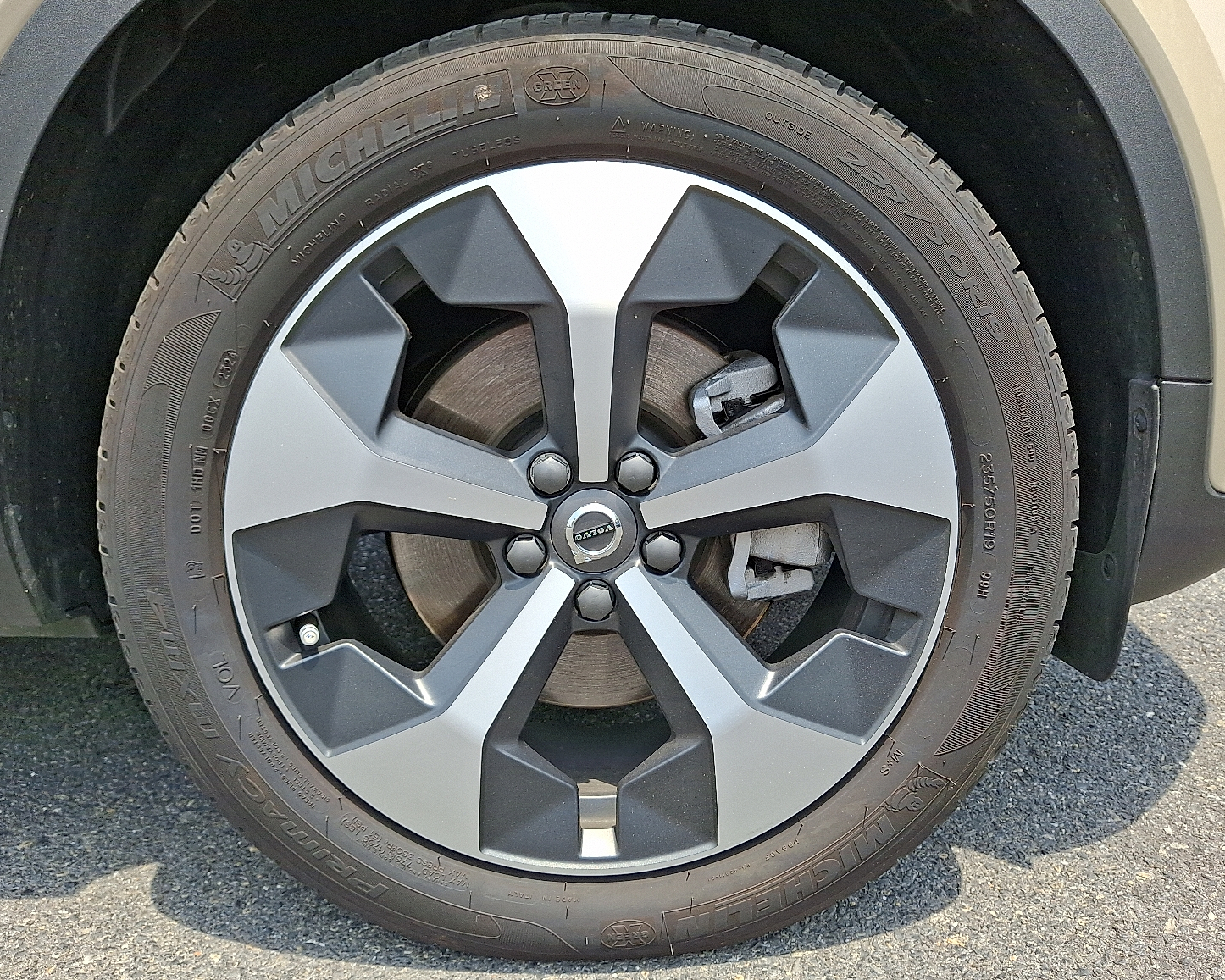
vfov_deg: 53.2
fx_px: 979
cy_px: 481
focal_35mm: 27
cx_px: 588
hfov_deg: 64.0
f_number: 1.8
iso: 25
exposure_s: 1/625
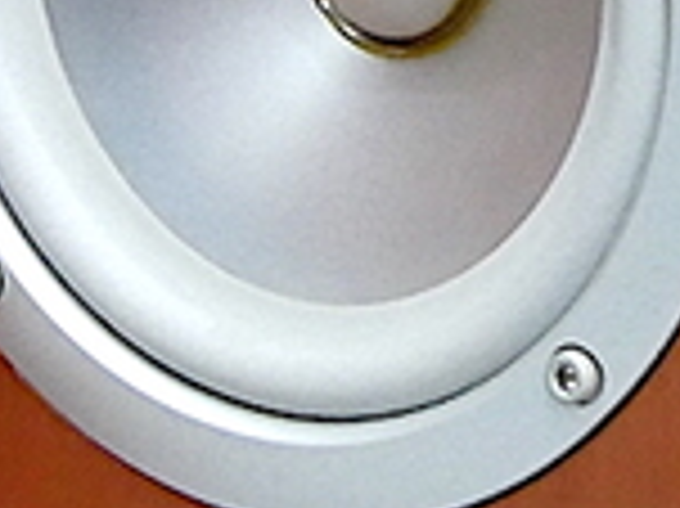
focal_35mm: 859
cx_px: -176
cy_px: -521
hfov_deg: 2.3
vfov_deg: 1.7
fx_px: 16861
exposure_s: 1/8
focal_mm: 24.2
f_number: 5.6
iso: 400
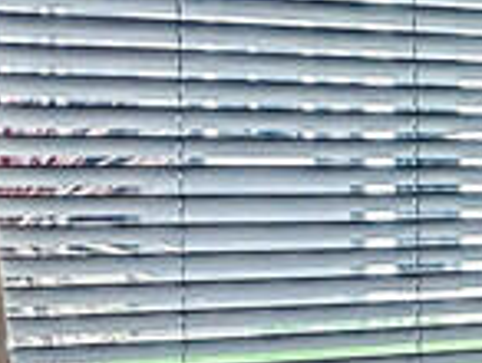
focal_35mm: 98
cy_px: 446
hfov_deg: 11.7
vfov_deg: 14.6
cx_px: 1406
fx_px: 1367
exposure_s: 1/100
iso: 250
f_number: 2.2
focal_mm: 2.22
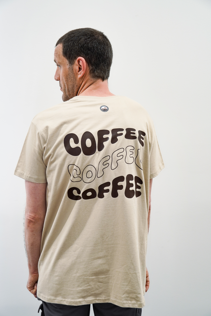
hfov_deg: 30.8
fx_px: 382
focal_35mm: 44
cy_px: 158
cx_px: 106
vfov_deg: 45.0
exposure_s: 1/60
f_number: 4.5
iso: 250
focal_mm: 29
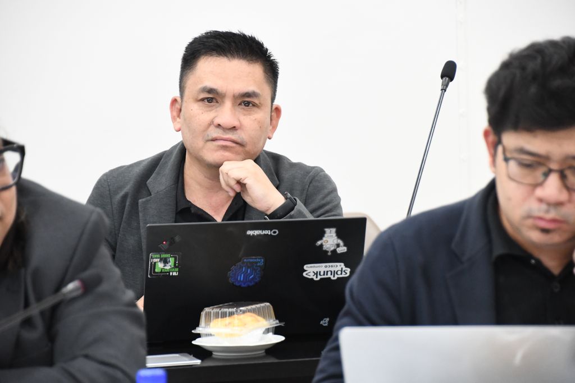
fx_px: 3354
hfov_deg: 9.8
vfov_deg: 6.5
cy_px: 192
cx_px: 288
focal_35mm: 210
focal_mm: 140
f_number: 6
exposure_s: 1/50
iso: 5000
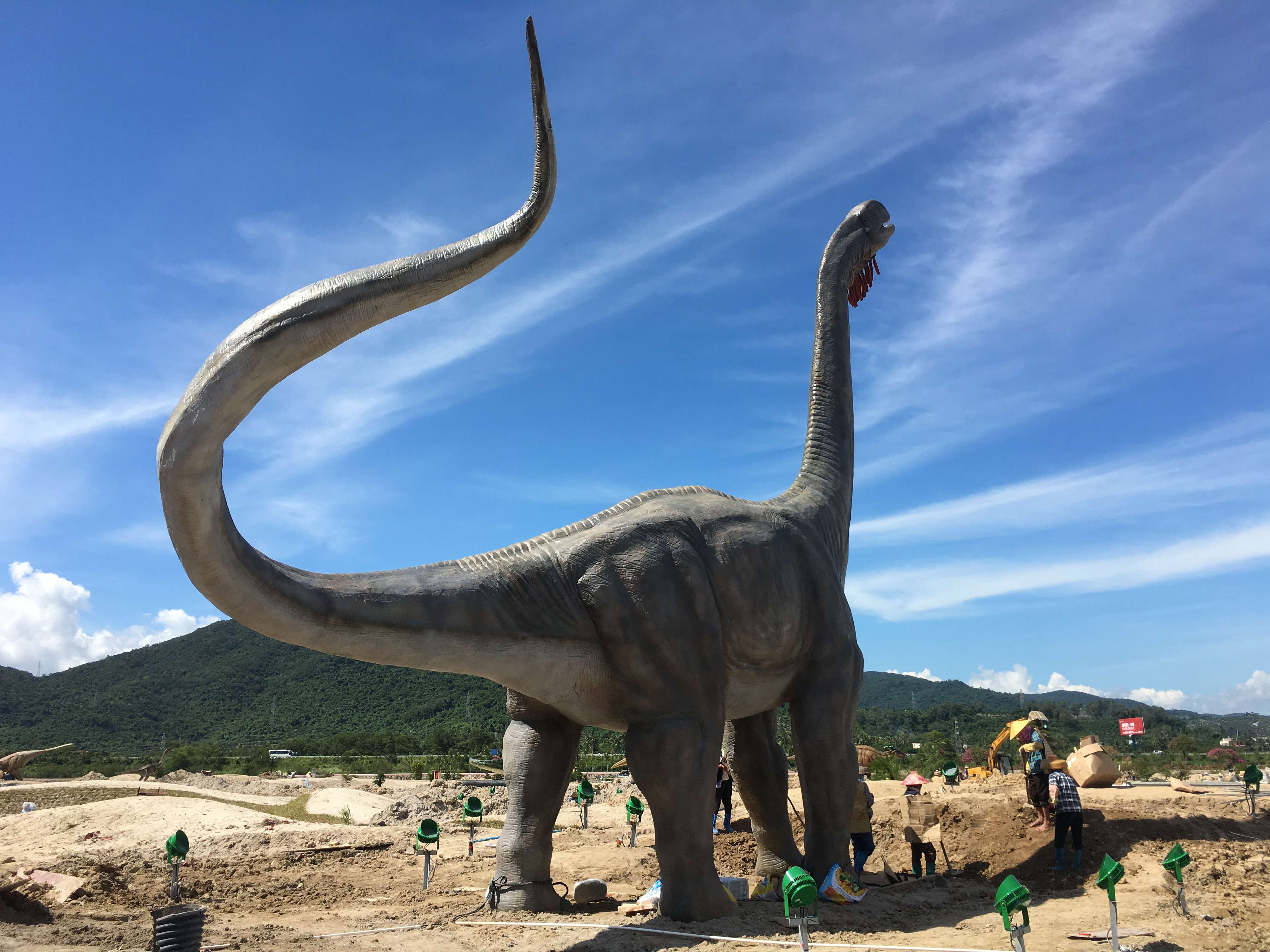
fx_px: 1064
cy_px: 476
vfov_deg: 48.2
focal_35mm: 29
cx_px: 635
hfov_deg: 61.7
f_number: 2.2
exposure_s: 1/1672
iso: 25
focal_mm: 4.15
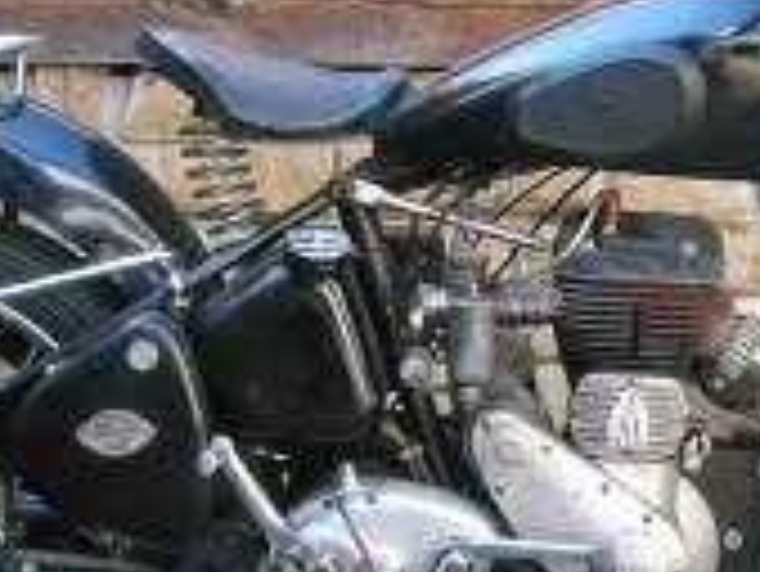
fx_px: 1977
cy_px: 410
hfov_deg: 21.7
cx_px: 459
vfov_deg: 16.4
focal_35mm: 90
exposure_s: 1/54.5
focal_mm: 5.7
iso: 50
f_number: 2.9
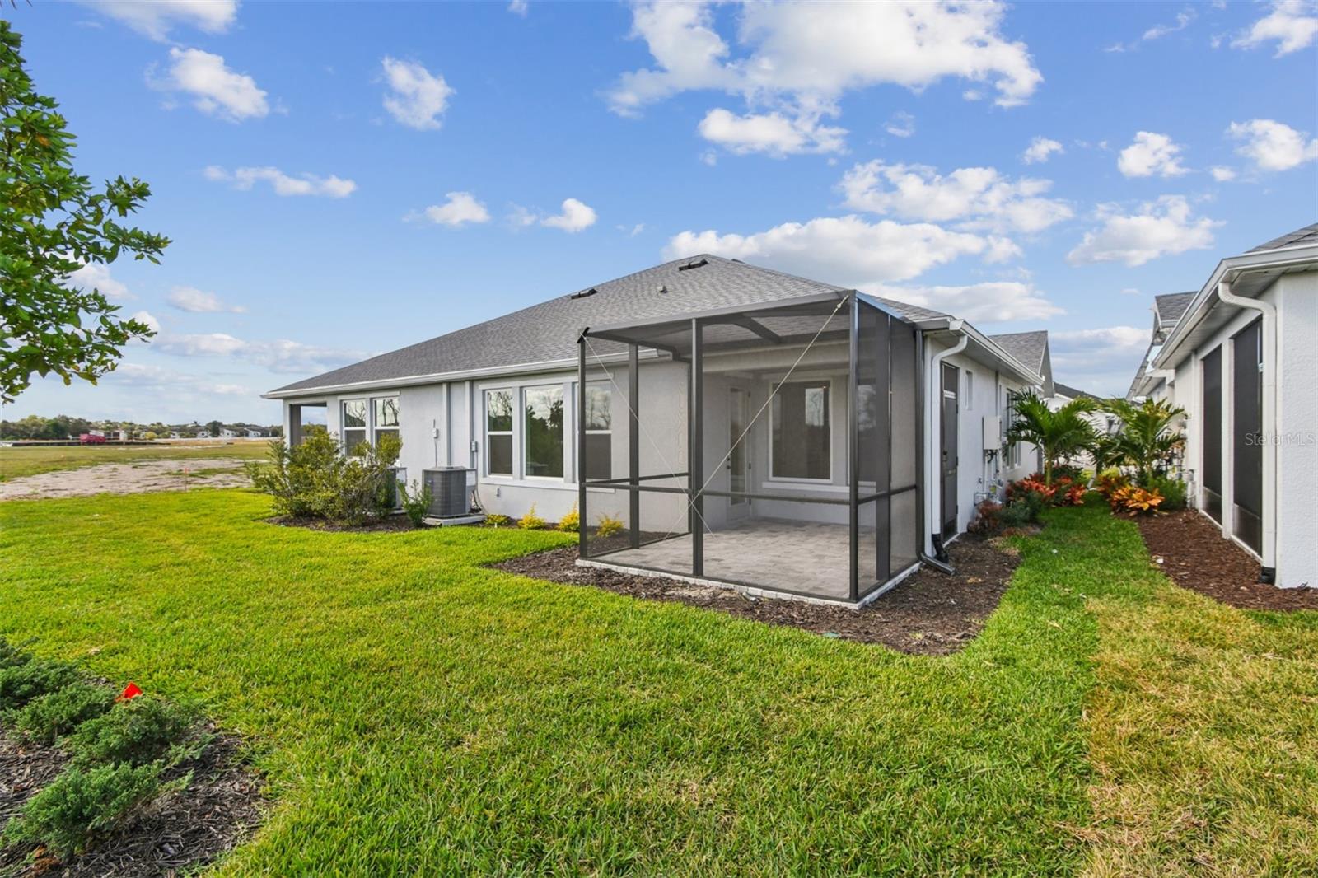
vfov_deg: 77.3
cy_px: 439
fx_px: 549
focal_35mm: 15
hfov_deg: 100.4
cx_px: 659
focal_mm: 10
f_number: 7.1
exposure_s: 1/200
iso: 100
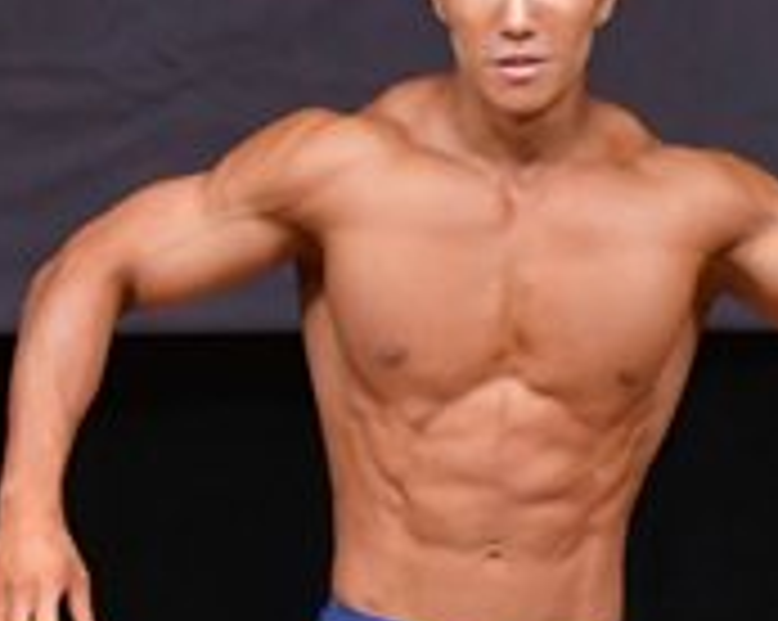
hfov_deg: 1.7
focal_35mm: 1134
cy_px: 760
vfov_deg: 1.4
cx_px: 389
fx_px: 26082
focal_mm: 180
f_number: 5.6
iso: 5000
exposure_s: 1/400
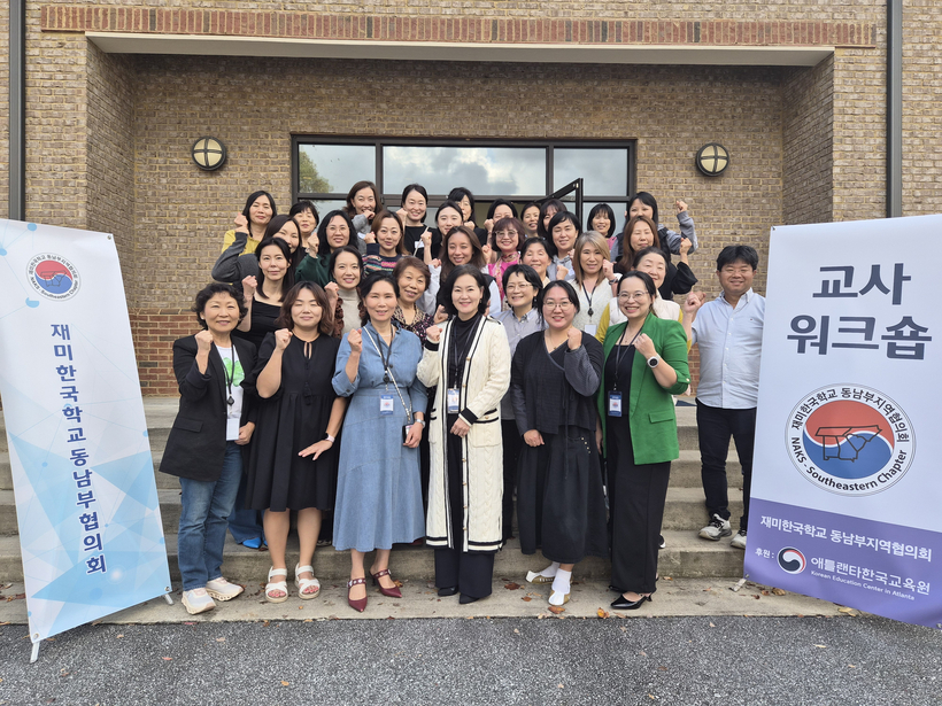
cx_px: 471
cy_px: 353
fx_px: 626
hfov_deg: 73.9
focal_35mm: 23
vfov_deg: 58.9
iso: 80
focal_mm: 5.4
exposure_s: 1/660
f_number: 1.8
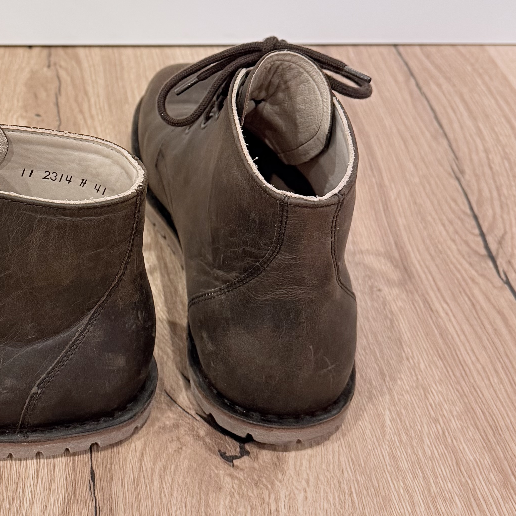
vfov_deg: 28.9
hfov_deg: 27.4
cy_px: 175
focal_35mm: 59
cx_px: -3
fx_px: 995
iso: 320
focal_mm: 6.76
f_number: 1.78
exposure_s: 1/50
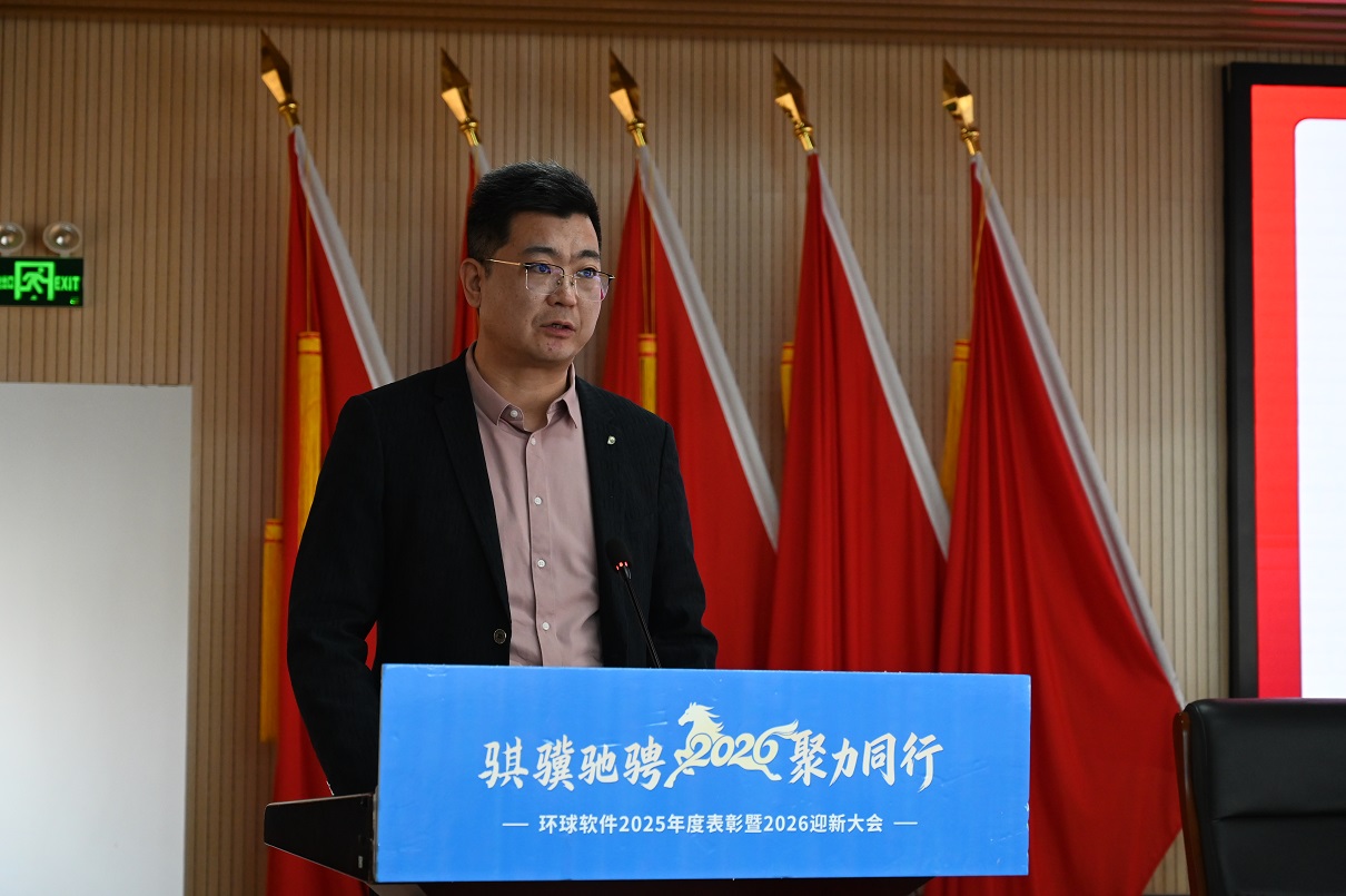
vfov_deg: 19.4
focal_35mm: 70
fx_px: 2615
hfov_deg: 28.9
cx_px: 673
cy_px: 448
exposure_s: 1/200
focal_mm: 70
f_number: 5
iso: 3200
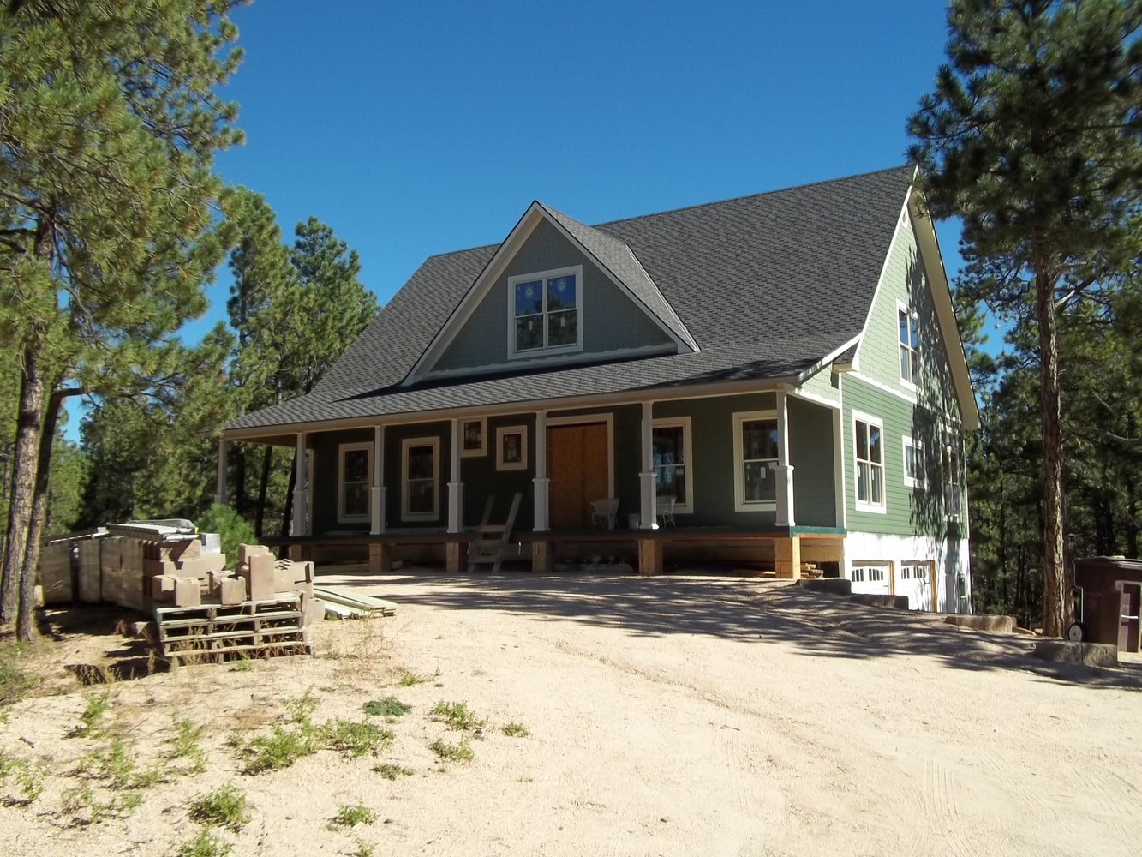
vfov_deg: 44.2
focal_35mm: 32
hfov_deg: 56.8
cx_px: 571
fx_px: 1056
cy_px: 428
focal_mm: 5.7
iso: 64
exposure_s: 1/125
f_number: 8.8
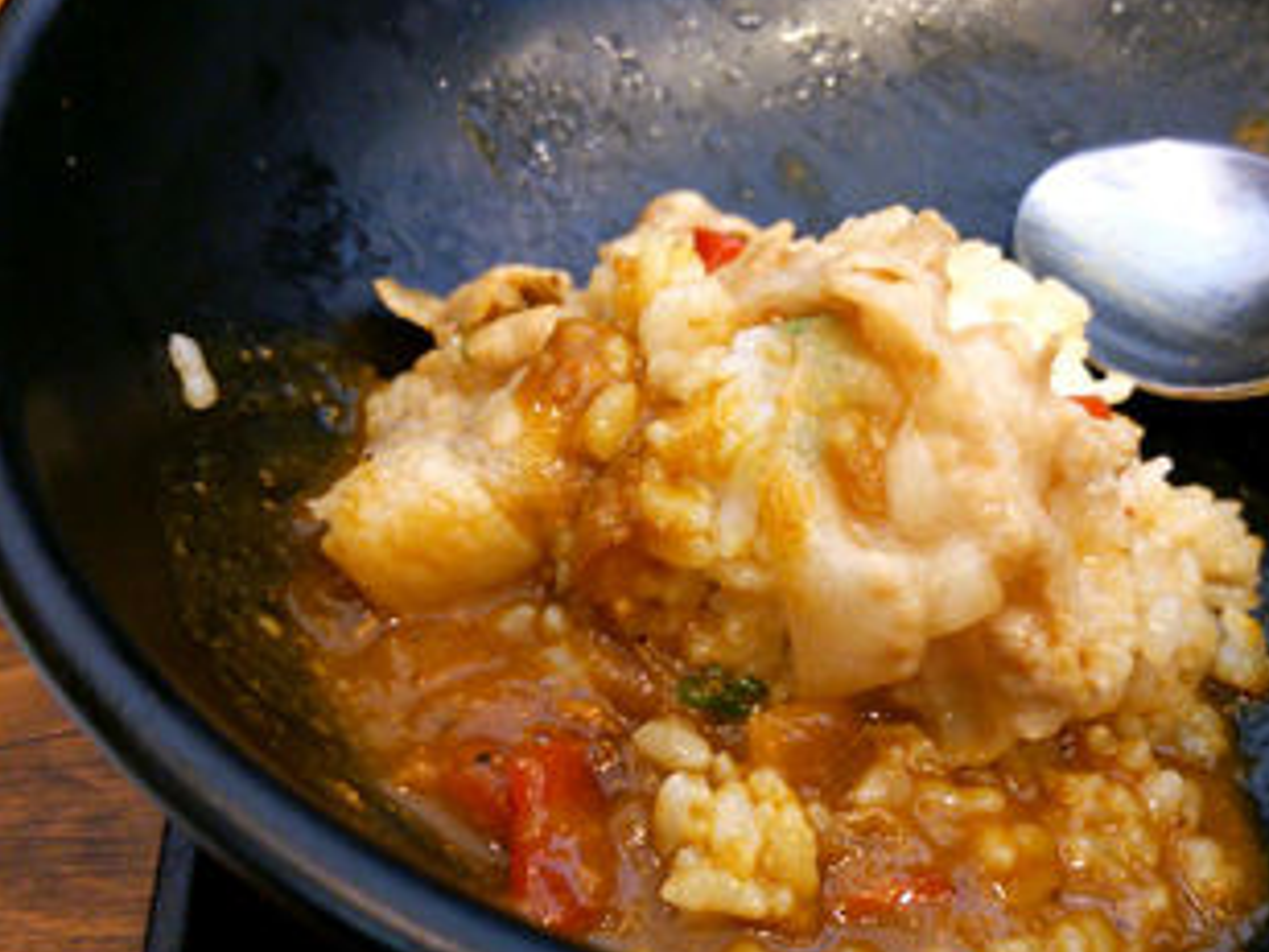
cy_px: 540
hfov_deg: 47.3
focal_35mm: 39
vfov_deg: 36.8
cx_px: 820
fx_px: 1430
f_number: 1.94
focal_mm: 4.06
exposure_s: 1/21
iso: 160
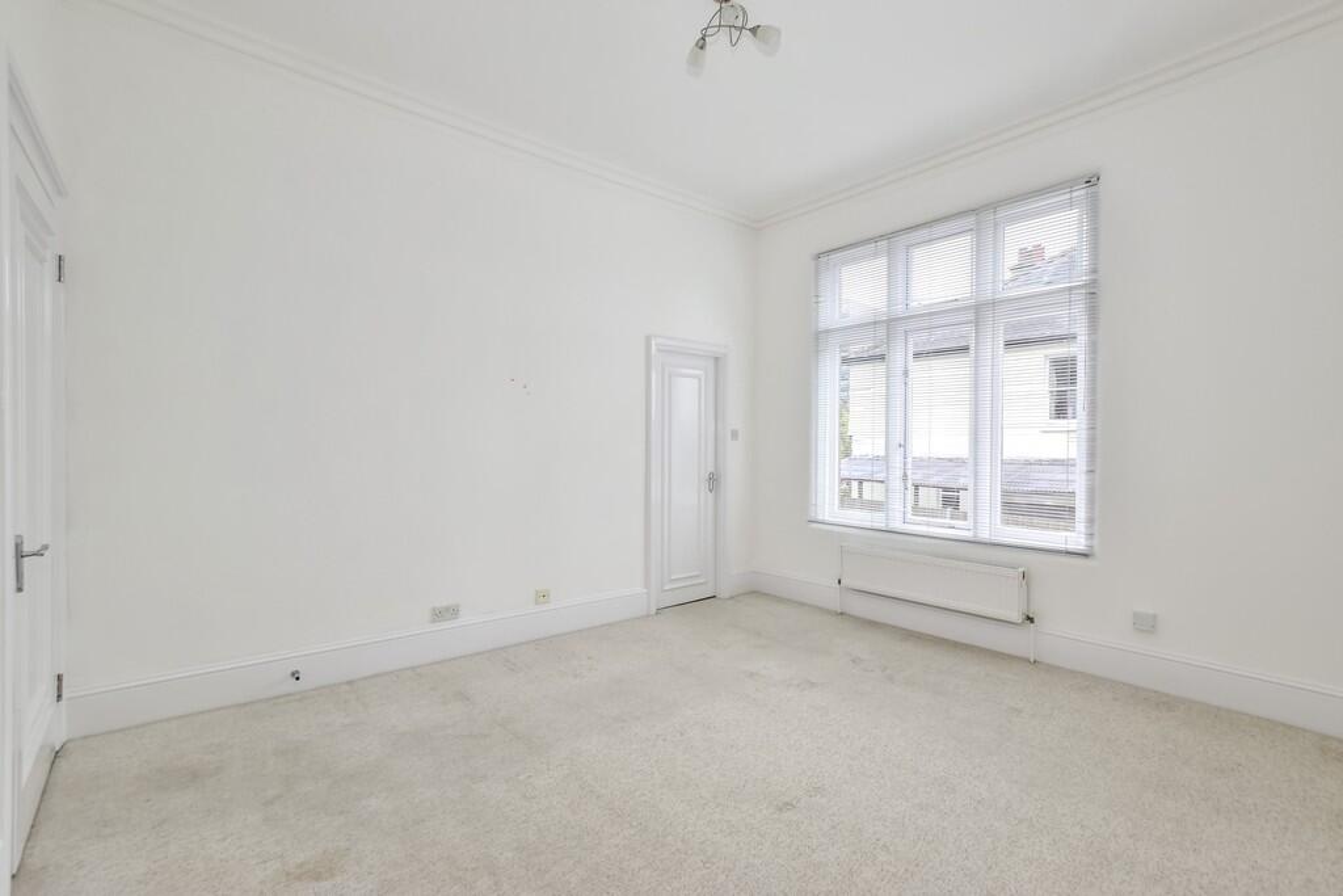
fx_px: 560
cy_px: 448
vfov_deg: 77.3
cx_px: 672
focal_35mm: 15
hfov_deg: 100.4
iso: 640
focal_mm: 10
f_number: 8
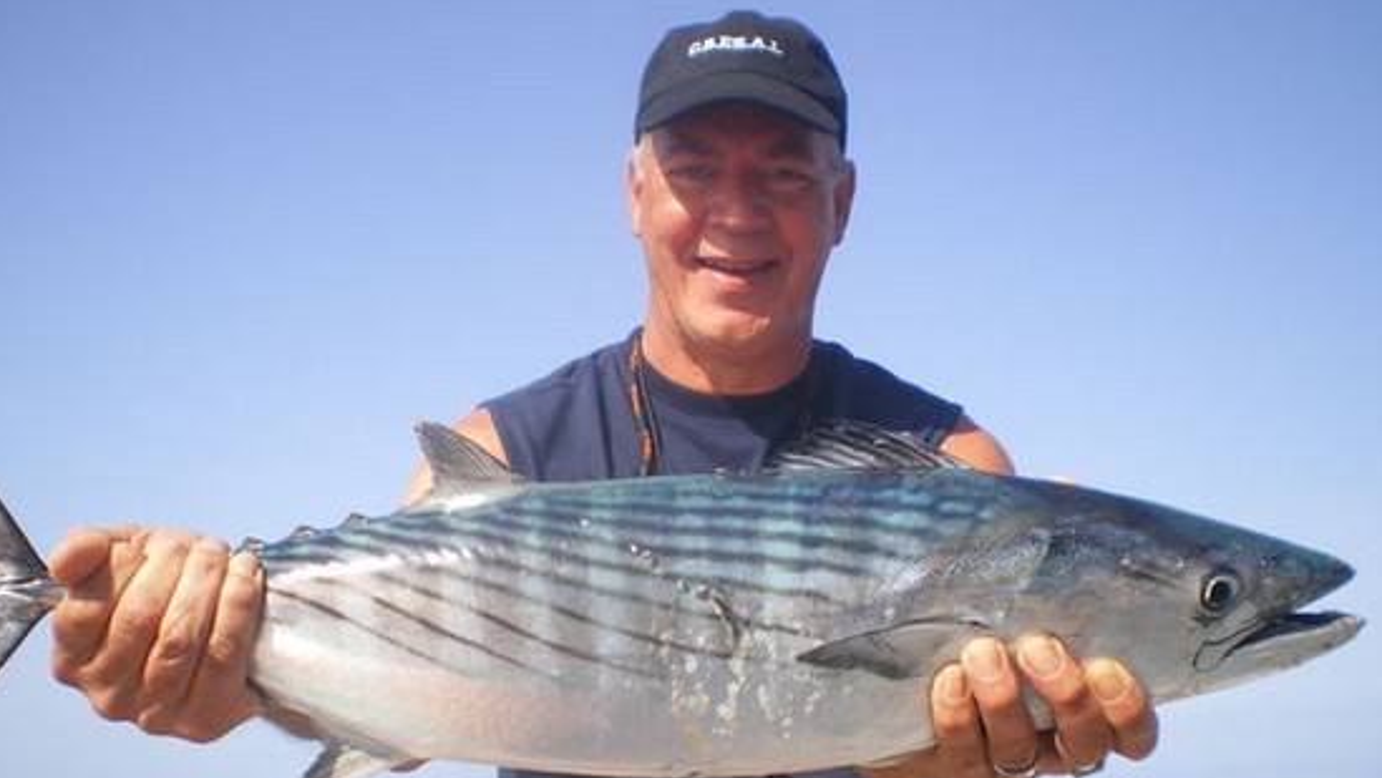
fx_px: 1649
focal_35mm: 45
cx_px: 660
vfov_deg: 26.4
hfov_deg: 45.5
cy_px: 526
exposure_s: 1/320
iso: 50
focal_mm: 6.3
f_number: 4.6
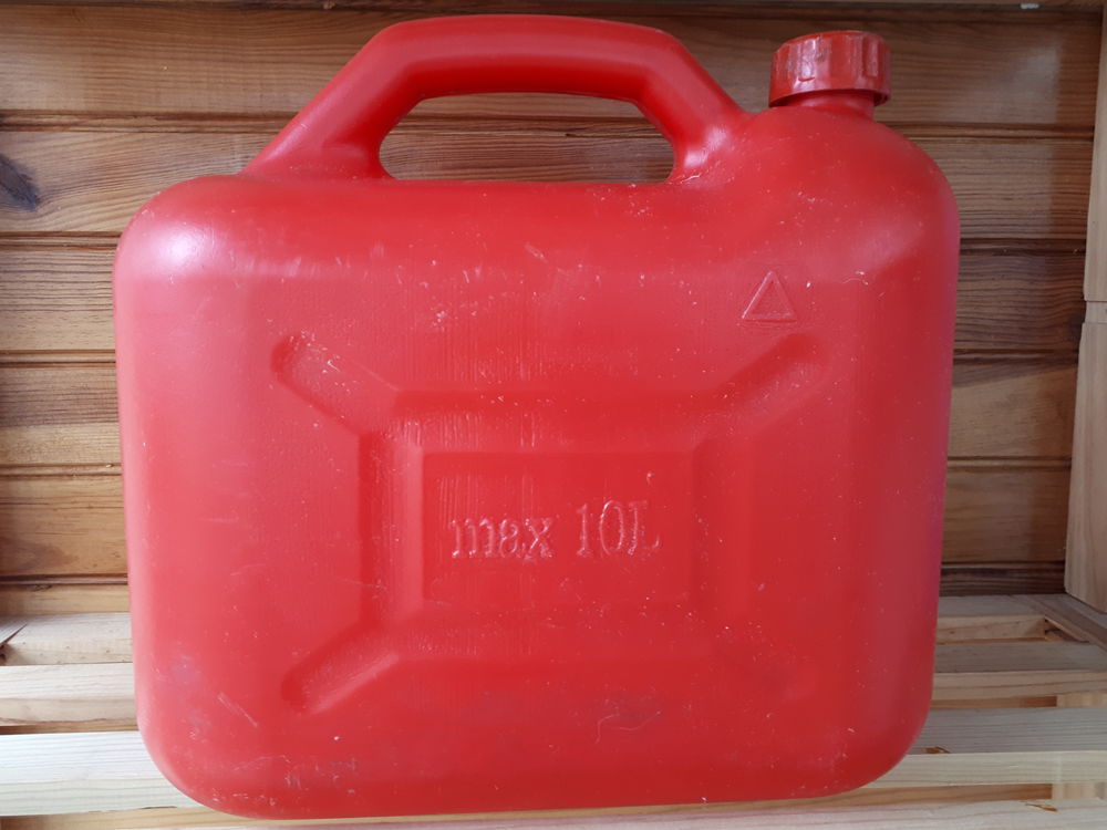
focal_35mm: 27
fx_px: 863
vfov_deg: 51.4
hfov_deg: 65.3
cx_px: 554
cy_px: 415
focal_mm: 3.6
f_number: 1.9
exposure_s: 1/33
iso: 100
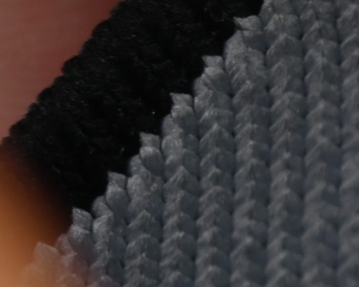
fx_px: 7994
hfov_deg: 2.6
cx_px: 820
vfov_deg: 2.1
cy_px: 257
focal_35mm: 752
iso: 400
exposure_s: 1/100
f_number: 10
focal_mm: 120
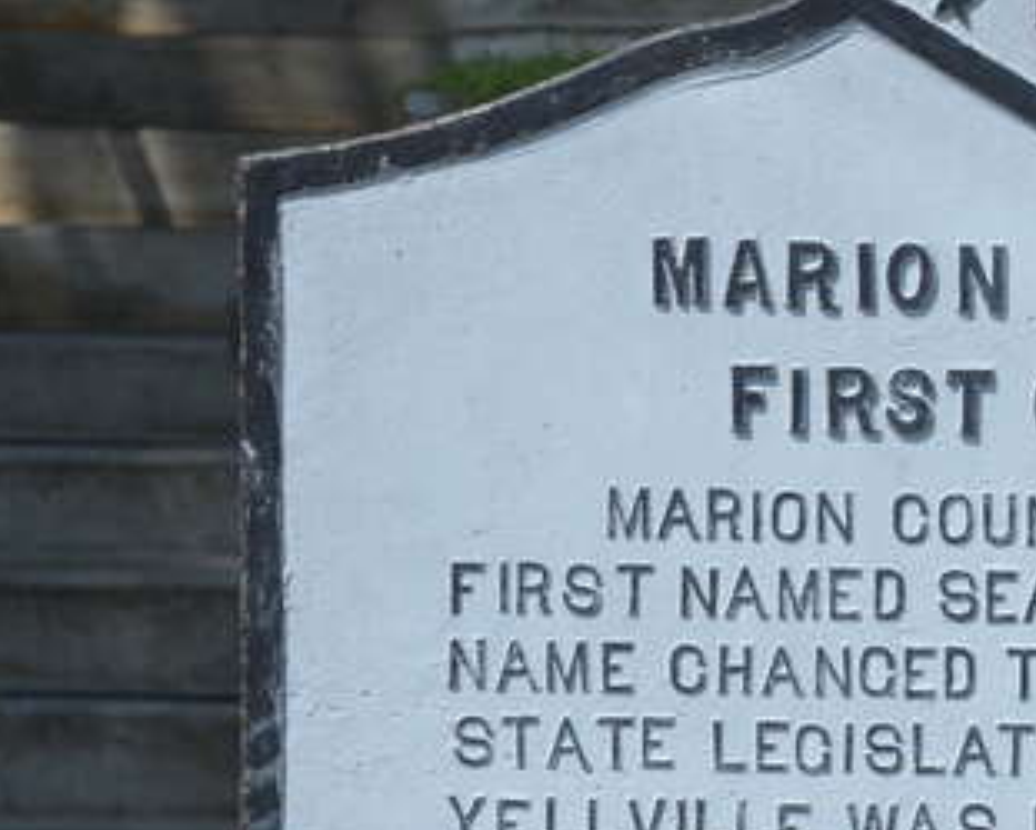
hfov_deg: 10.1
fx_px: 5766
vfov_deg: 8.2
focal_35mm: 188
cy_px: 640
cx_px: 1156
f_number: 5.6
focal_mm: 52
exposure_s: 1/1250
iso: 200
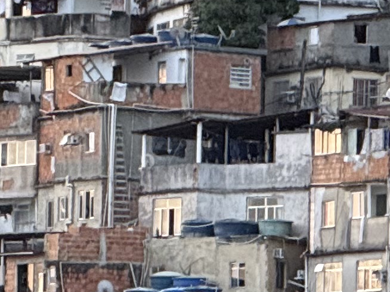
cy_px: 426
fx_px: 8334
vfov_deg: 2.0
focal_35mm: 740
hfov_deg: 2.7
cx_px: 716
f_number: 2.8
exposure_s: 1/99
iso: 125
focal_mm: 15.66
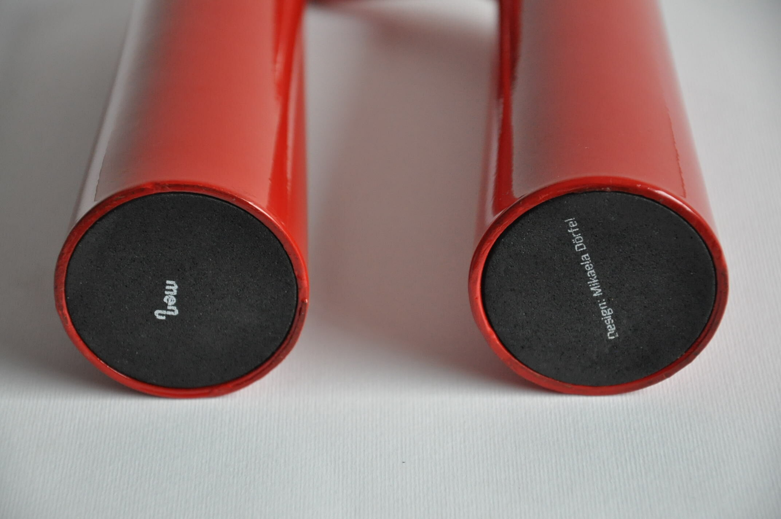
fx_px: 3185
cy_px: 260
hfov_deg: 14.0
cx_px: 390
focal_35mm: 147
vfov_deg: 9.3
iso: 1600
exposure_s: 1/100
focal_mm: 98
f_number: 5.6
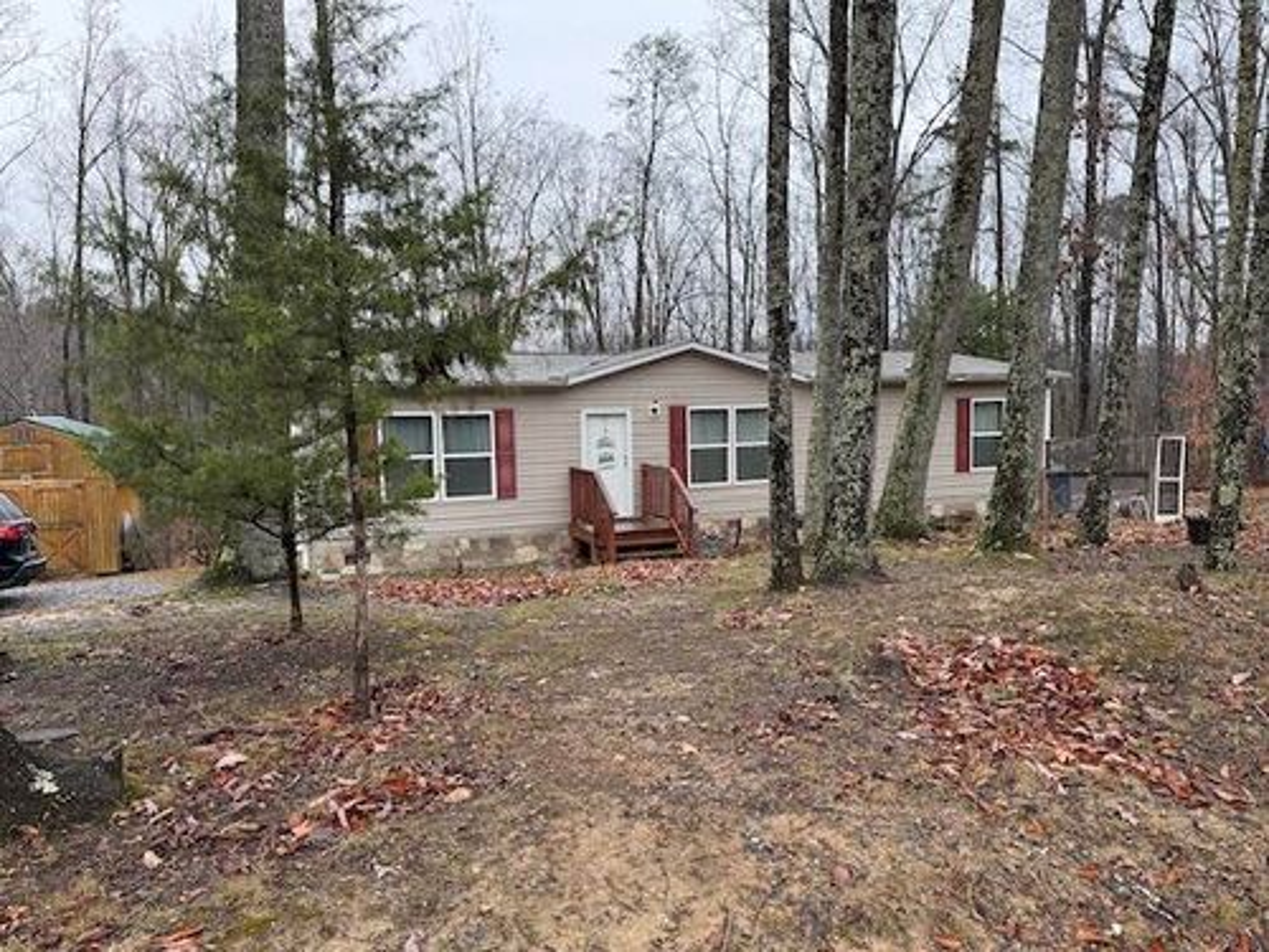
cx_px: 634
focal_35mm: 24
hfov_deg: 71.6
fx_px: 880
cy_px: 476
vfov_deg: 56.8
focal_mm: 6.76
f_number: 1.78
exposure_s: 1/317
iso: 100
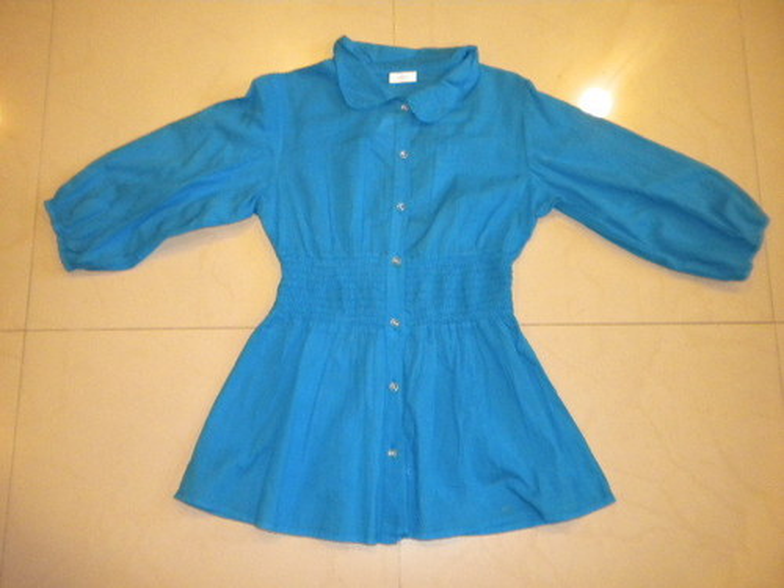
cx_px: 392
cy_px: 294
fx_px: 793
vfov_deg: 40.7
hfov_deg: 52.6
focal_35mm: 35
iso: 400
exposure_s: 1/30
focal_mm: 6.3
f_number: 3.1
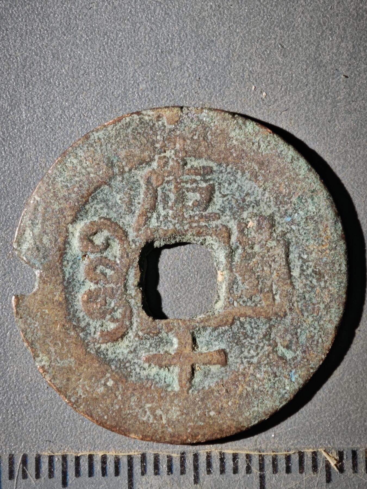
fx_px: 1428
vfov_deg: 19.4
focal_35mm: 101
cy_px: 244
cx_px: 184
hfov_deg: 14.6
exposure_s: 1/100
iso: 160
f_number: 2
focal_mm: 9
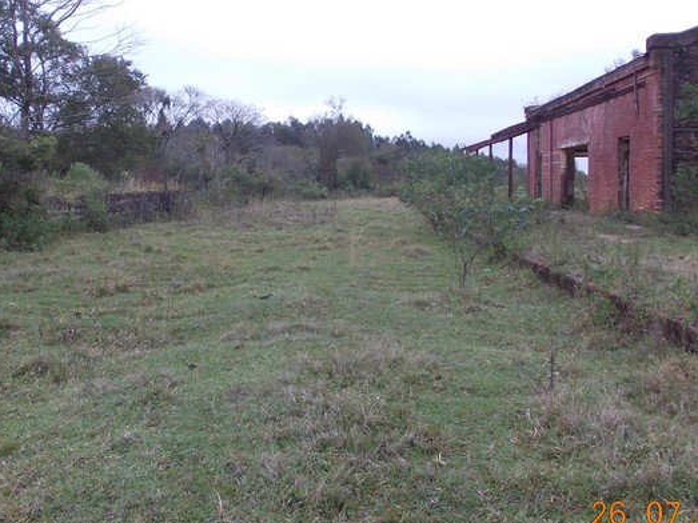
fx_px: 827
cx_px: 315
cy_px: 221
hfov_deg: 45.7
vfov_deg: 35.1
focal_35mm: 41
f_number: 2.7
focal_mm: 4
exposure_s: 1/320
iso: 80
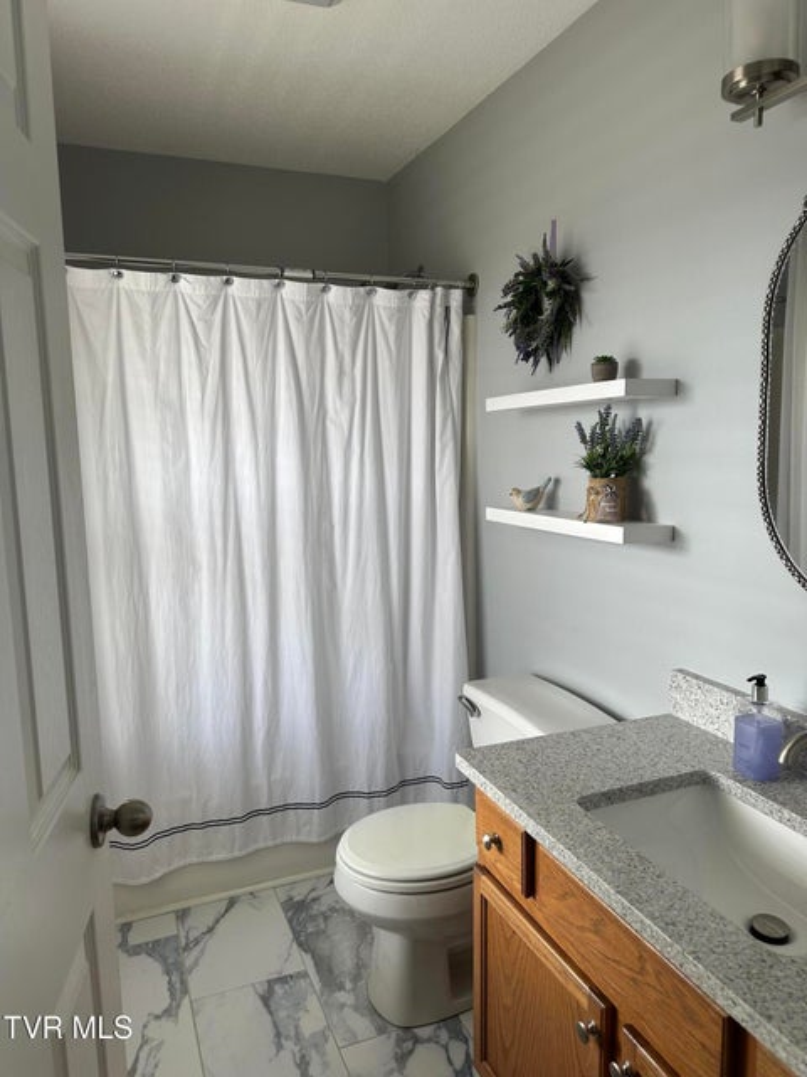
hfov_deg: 56.8
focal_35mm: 24
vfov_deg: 71.6
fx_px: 746
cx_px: 404
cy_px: 538
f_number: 1.78
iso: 80
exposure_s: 1/120
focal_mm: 6.86
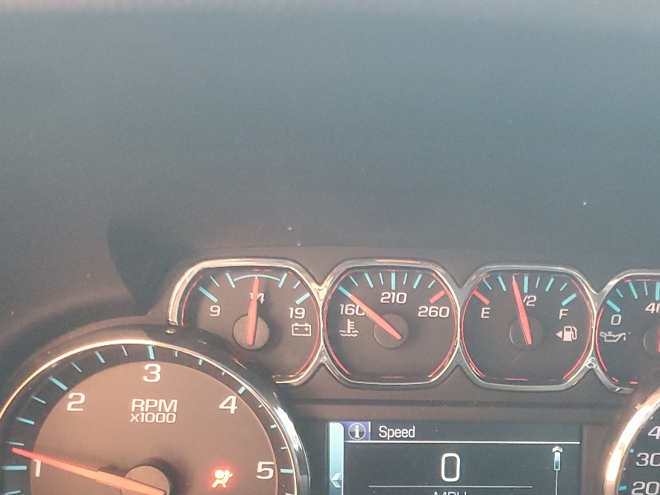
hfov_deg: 39.8
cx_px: 455
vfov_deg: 29.9
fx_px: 896
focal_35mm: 47
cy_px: 421
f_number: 1.5
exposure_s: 1/40
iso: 293
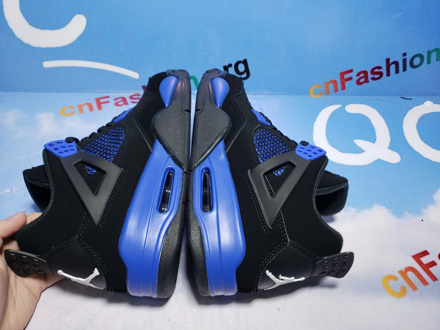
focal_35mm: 26
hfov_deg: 67.3
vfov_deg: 53.1
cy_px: 165
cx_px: 220
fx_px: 330
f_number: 1.5
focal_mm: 4.3
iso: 50
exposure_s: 1/257
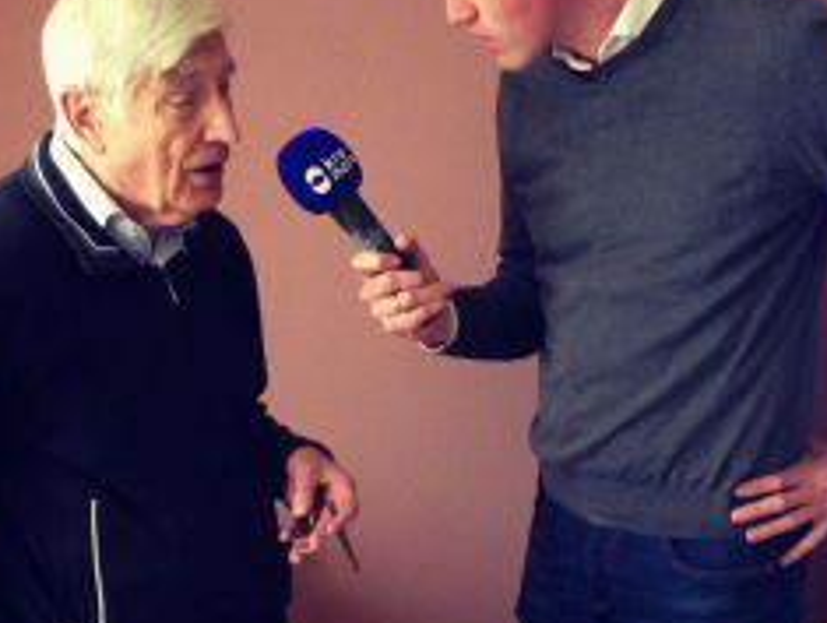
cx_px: 507
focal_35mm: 70
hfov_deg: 27.7
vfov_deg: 21.0
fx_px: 1675
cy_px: 378
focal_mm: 4.12
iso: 200
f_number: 2.4
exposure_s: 1/20
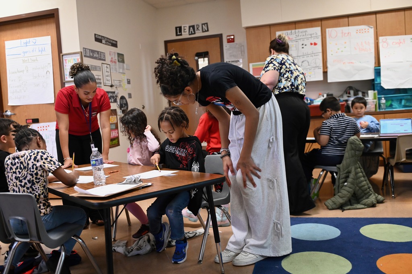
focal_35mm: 34
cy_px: 137
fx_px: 389
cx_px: 206
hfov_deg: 55.8
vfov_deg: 38.8
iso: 3200
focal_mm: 34
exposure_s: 1/250
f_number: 2.8
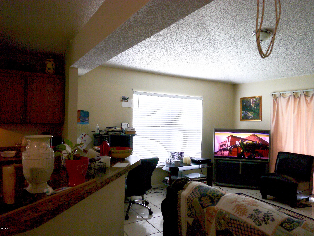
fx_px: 236
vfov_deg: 53.1
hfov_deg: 67.3
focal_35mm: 26
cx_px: 157
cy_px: 118
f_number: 4.5
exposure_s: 1/60
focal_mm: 13
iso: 250
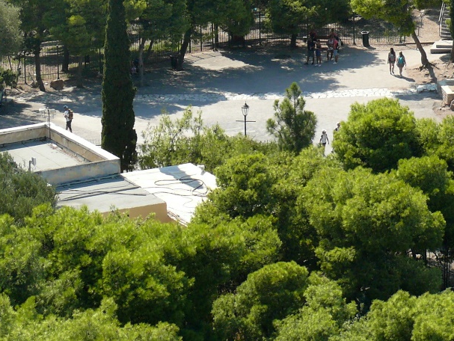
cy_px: -70
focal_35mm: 179
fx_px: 2349
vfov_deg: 8.2
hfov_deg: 11.0
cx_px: 386
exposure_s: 1/250
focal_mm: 14.1
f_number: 4
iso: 100
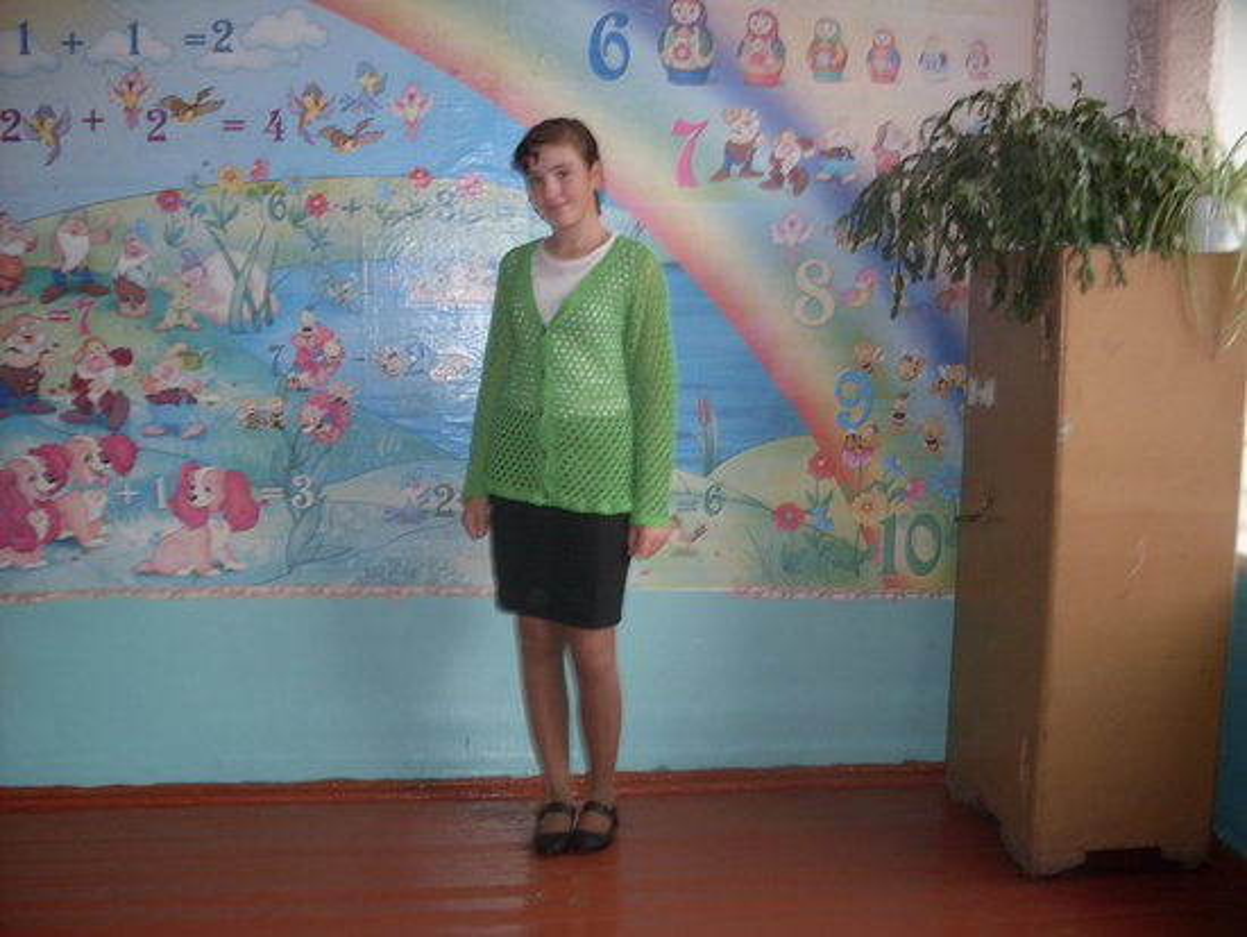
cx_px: 624
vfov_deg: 37.7
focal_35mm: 38
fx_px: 1370
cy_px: 468
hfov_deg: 49.0
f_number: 2.8
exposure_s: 1/45
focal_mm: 6.3
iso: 100
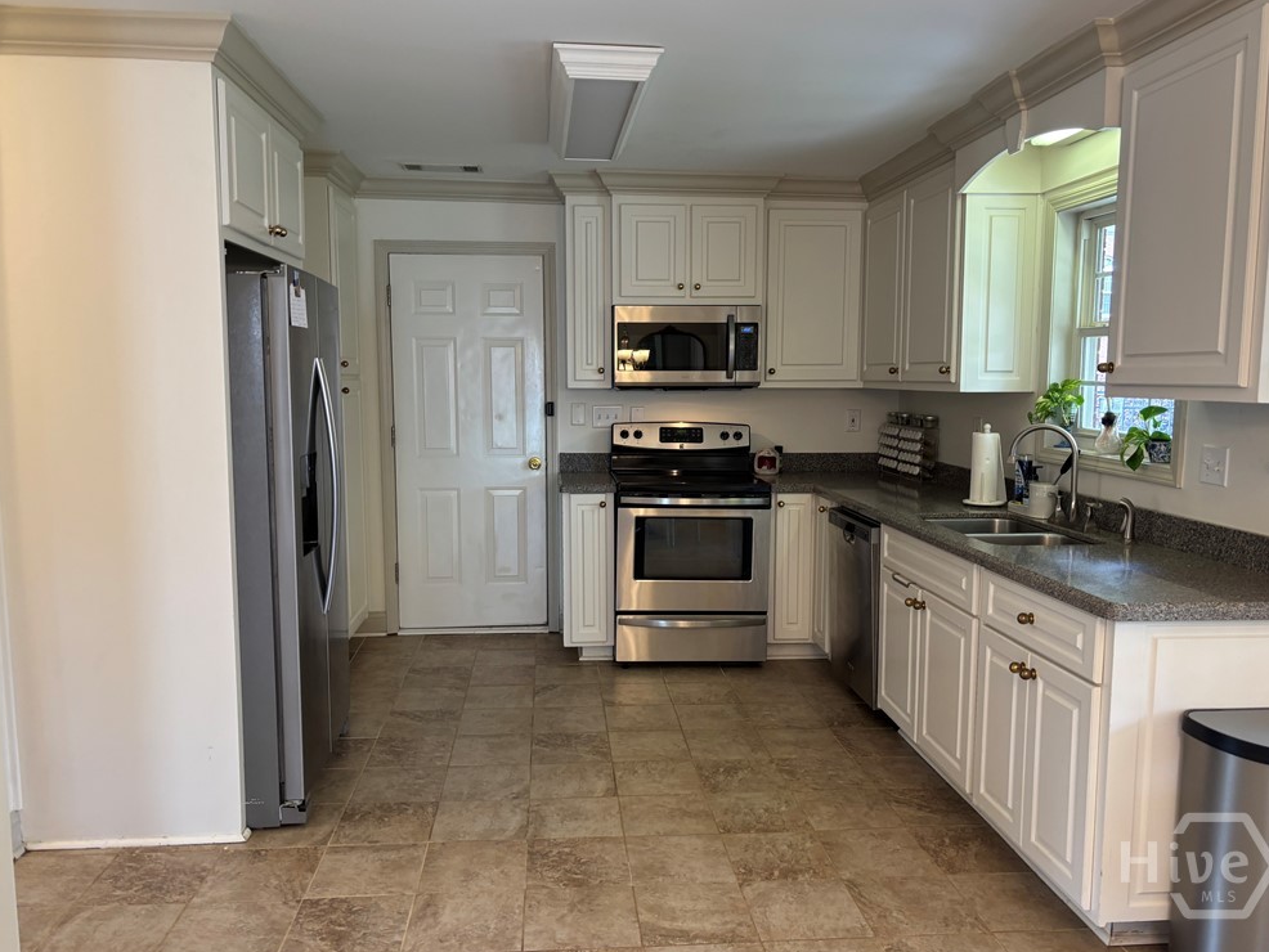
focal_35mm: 27
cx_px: 638
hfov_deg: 65.3
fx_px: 990
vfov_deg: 51.4
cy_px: 471
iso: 125
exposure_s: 1/60
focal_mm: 5.96
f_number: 1.6
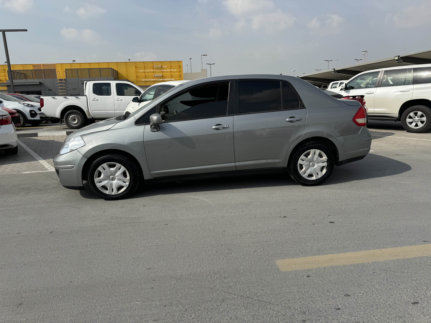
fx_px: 299
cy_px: 162
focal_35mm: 24
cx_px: 216
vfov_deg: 56.8
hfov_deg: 71.6
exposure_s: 1/6410
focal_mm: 6.86
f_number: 1.78
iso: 80
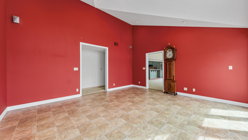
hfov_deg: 106.8
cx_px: 121
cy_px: 69
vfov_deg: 74.3
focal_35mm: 14
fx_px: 92
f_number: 8
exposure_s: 1/10
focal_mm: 8.4
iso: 400
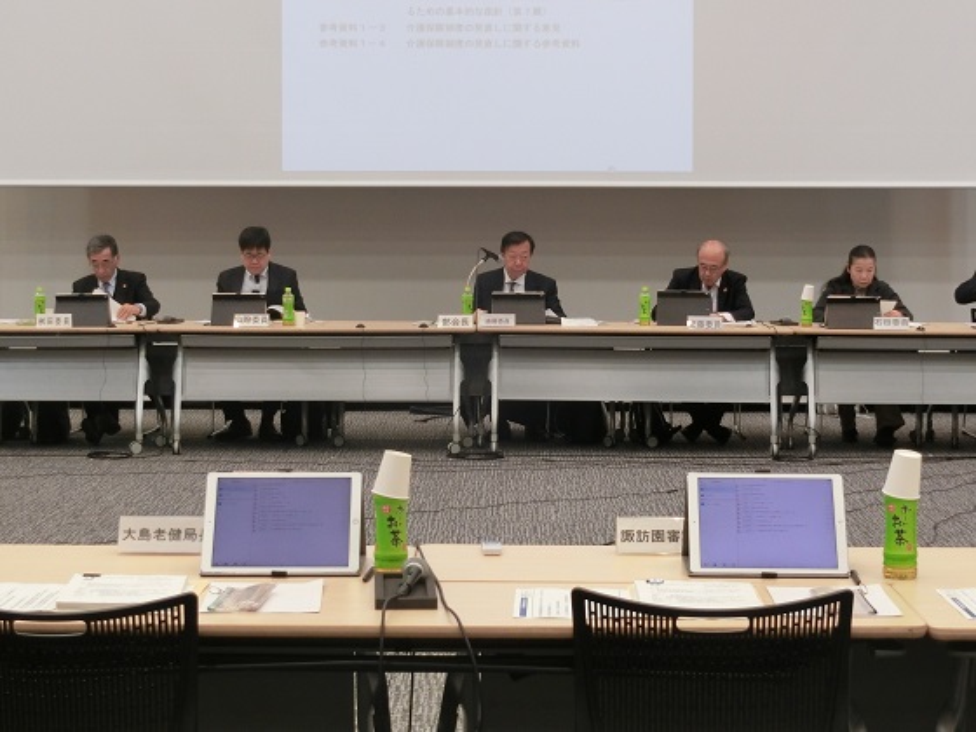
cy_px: 366
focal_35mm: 80
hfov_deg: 24.4
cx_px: 488
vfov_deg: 18.4
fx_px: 2256
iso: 400
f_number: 5.4
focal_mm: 14.3
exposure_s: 1/50
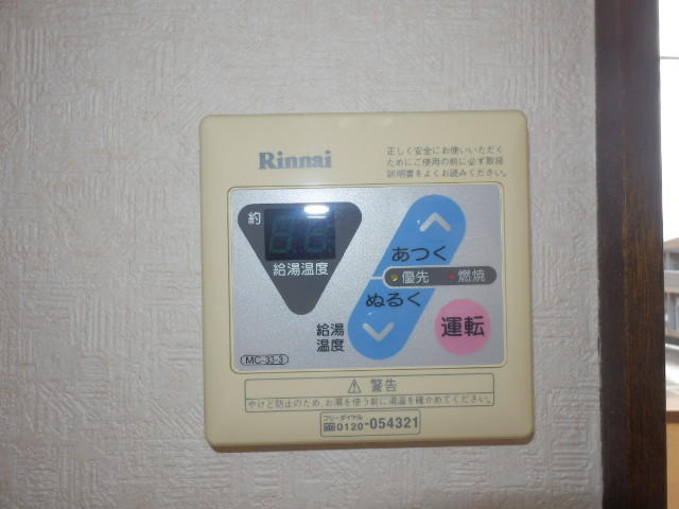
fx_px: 471
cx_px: 340
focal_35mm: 24
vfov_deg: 56.8
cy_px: 254
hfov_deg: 71.6
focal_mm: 4.2
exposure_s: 1/30
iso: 80
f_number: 7.9
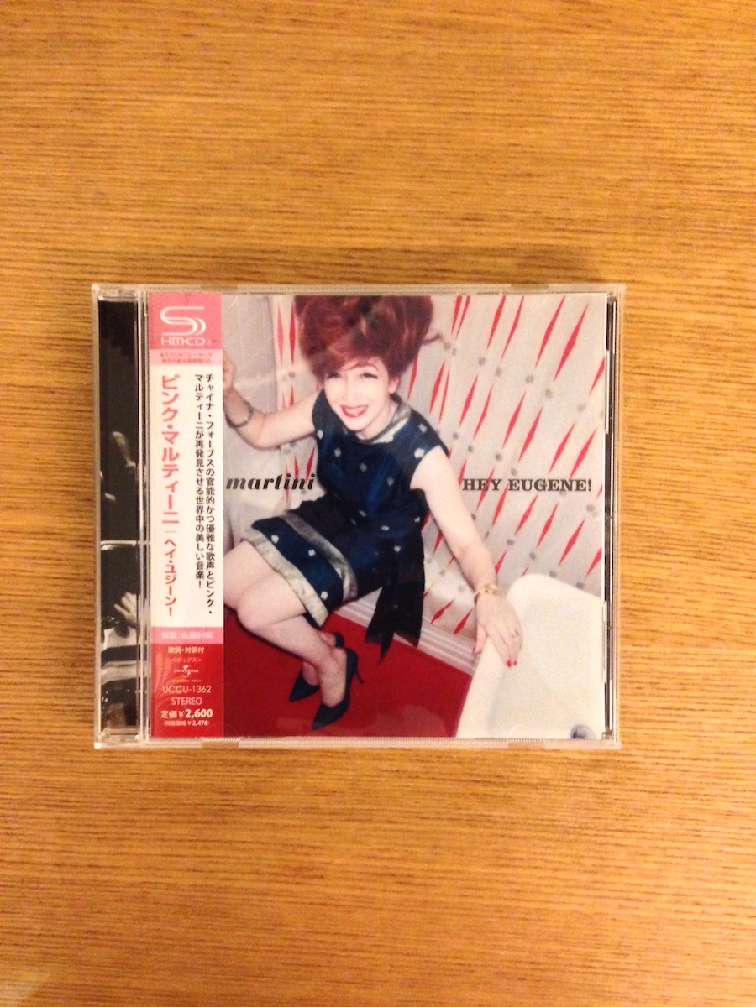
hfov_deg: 42.9
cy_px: 504
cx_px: 378
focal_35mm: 33
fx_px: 961
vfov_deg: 55.4
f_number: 2.4
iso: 500
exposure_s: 1/15
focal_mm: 4.12
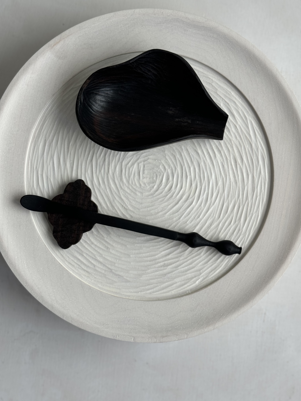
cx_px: 150
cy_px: 200
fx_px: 557
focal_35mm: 48
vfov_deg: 39.7
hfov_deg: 30.3
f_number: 1.78
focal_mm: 6.76
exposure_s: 1/60
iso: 80
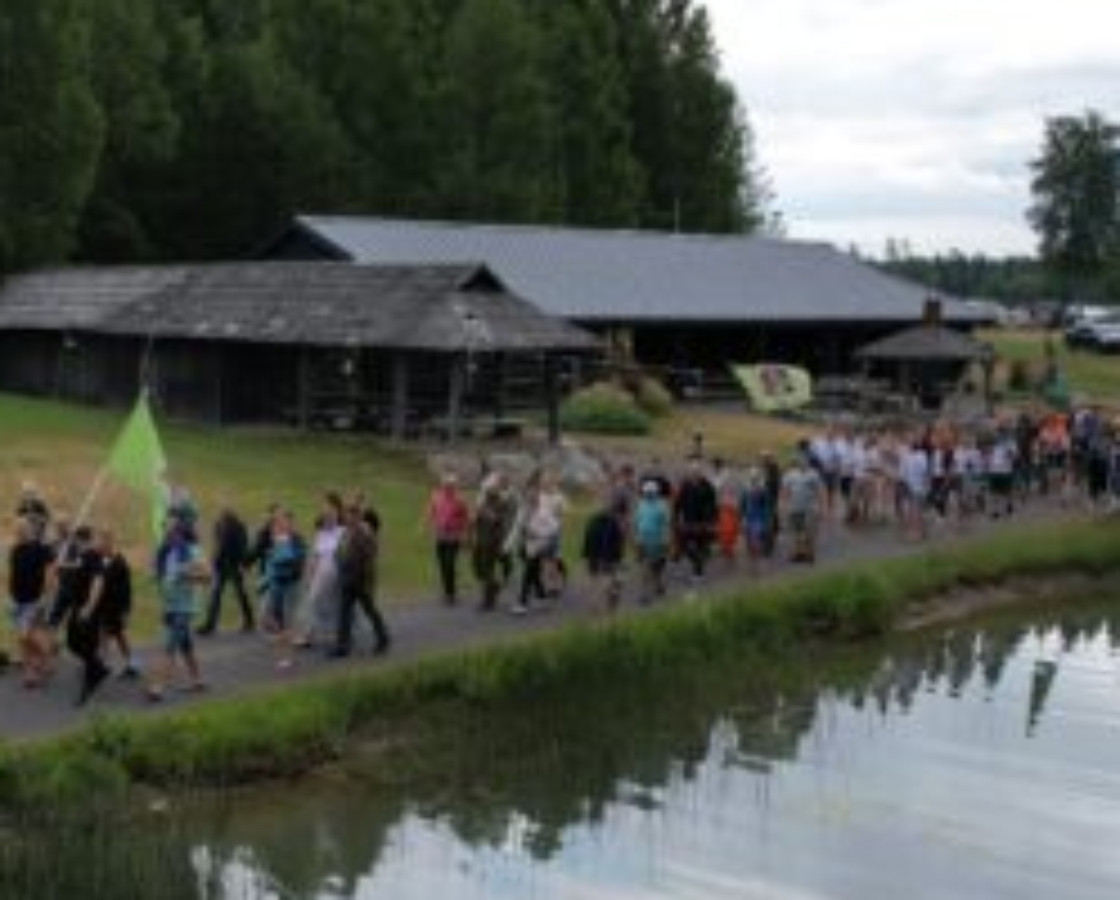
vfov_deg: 28.6
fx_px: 1760
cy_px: 511
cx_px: 274
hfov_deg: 34.5
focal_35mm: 53
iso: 100
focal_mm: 8.38
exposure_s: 1/500
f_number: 2.8
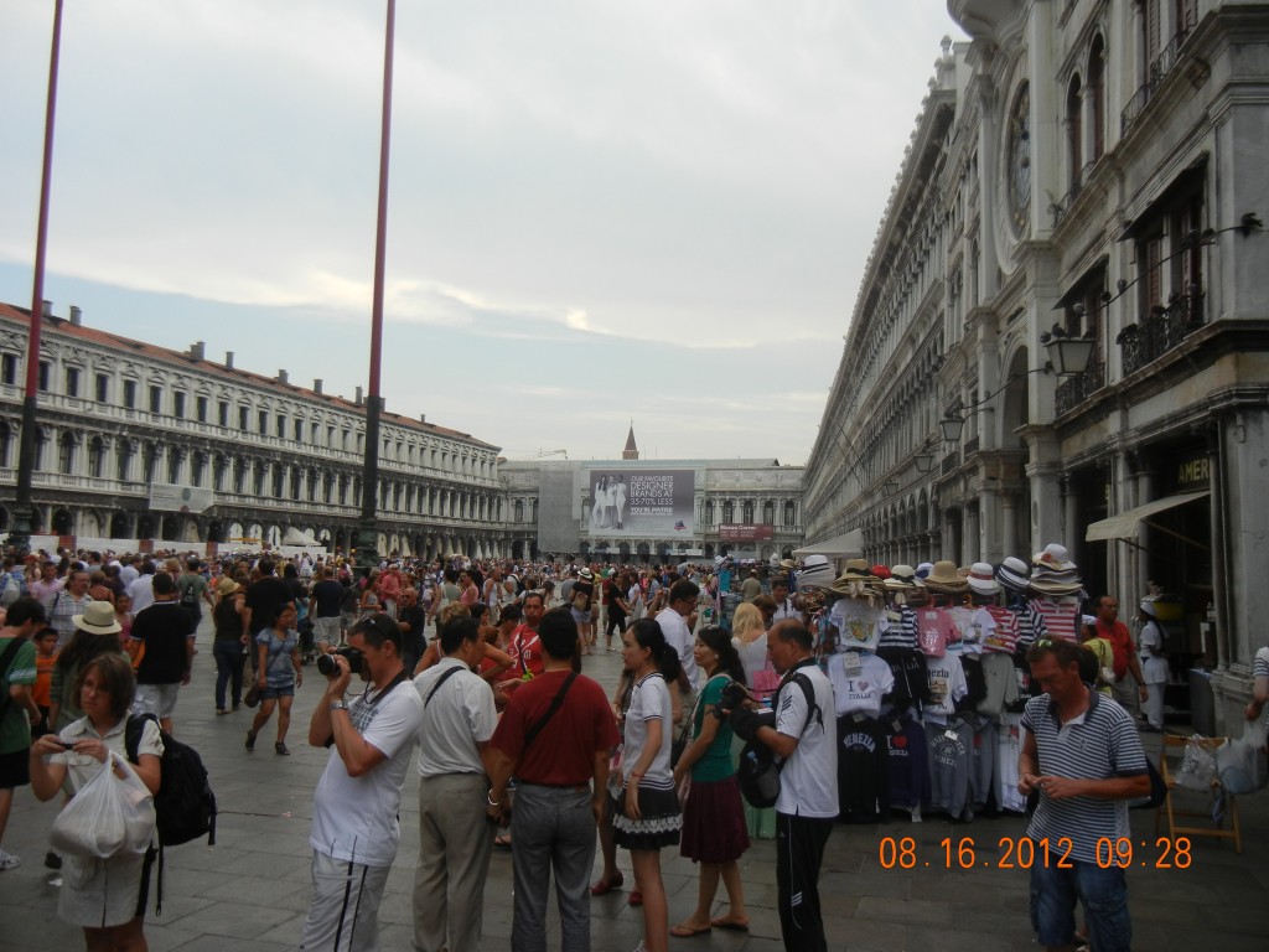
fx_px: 1100
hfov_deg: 60.0
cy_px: 476
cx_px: 634
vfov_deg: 46.8
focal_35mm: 30
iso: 160
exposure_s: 1/602
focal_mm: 5.4
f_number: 3.5
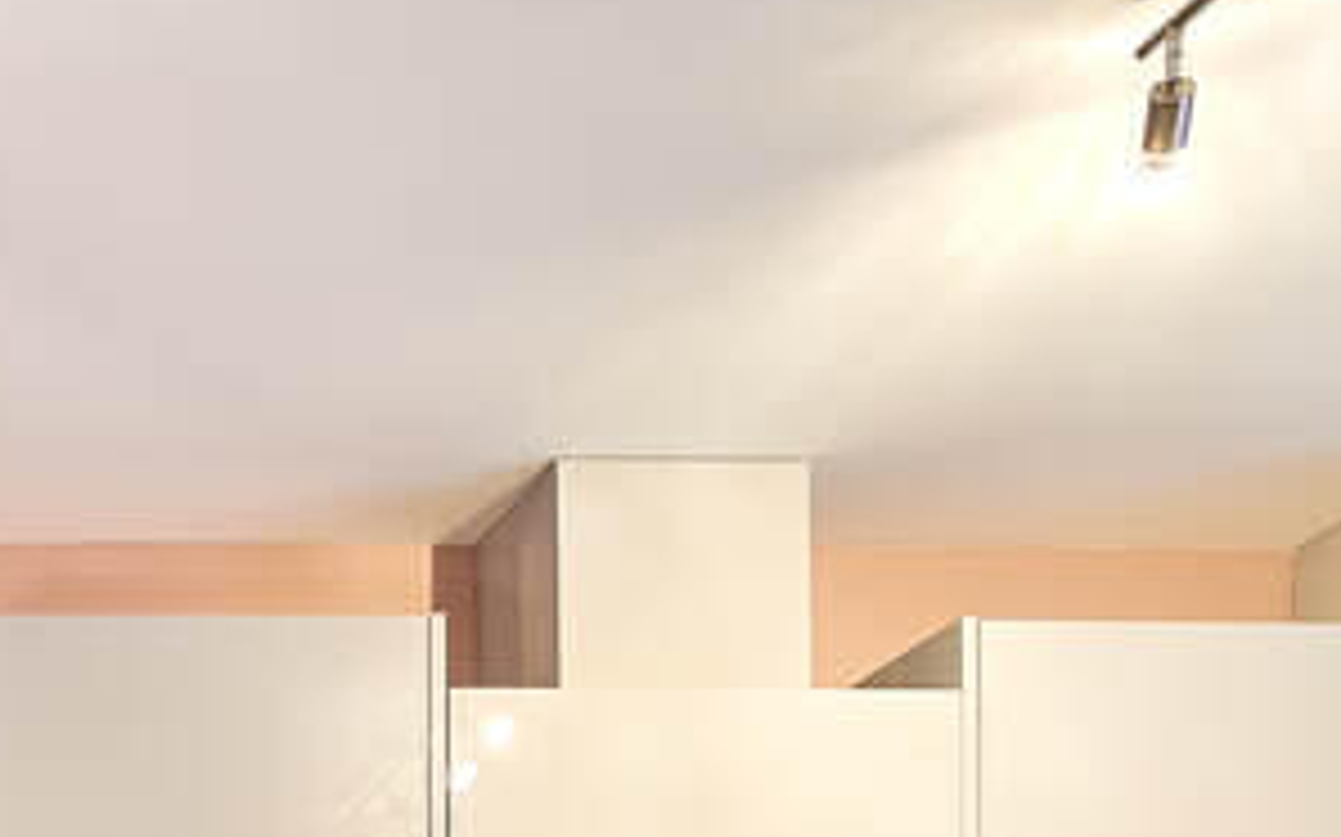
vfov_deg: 18.5
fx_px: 2097
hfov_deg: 29.8
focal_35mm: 57
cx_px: -315
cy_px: 1433
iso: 100
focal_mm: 16.4
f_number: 10
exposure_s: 1.6
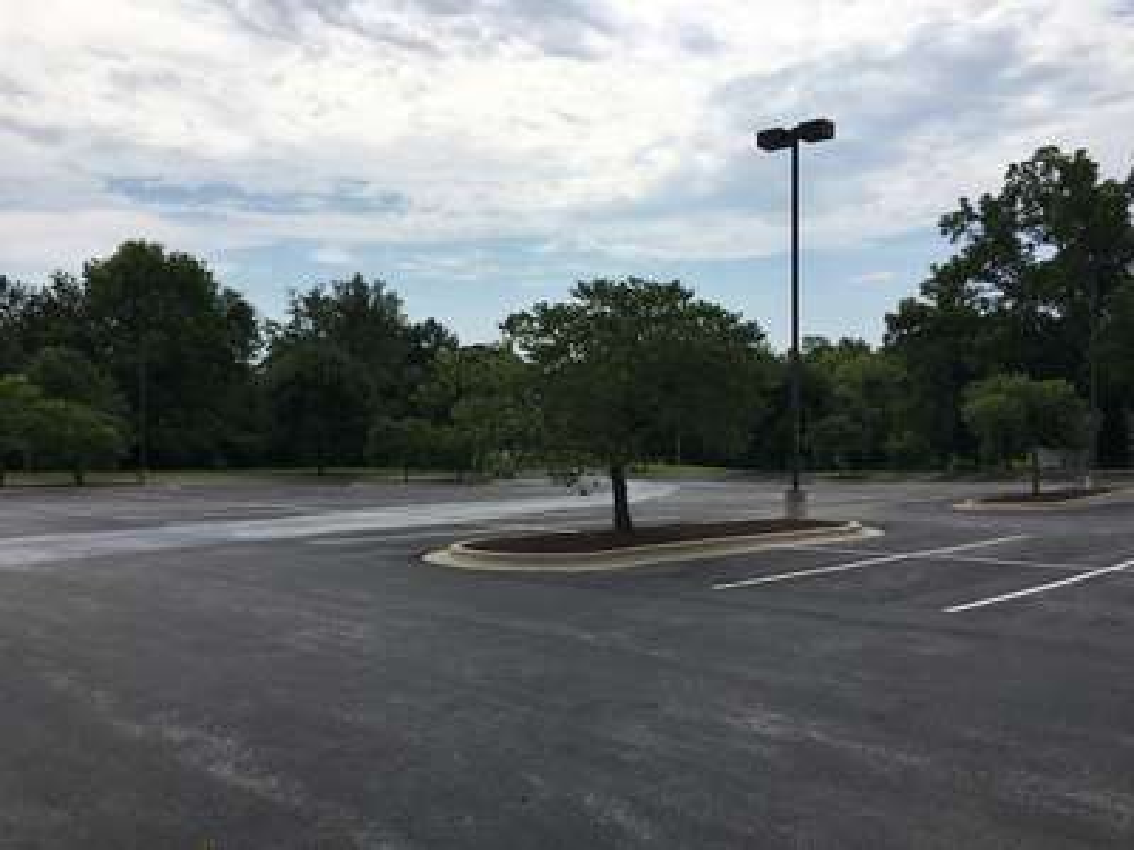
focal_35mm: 29
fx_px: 950
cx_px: 567
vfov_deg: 48.2
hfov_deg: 61.7
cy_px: 425
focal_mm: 4.15
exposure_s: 1/2262
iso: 25
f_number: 2.2
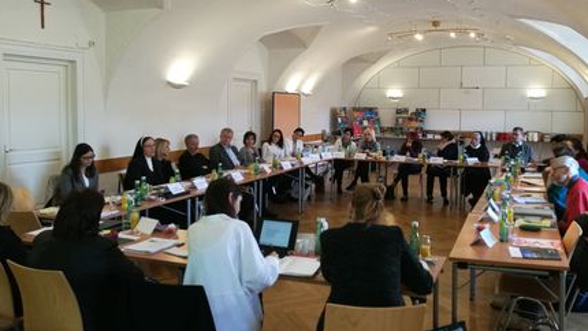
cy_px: 133
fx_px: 546
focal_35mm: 35
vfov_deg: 33.6
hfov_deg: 56.4
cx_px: 340
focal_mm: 4.5
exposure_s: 1/33.3
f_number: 2.2
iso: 250
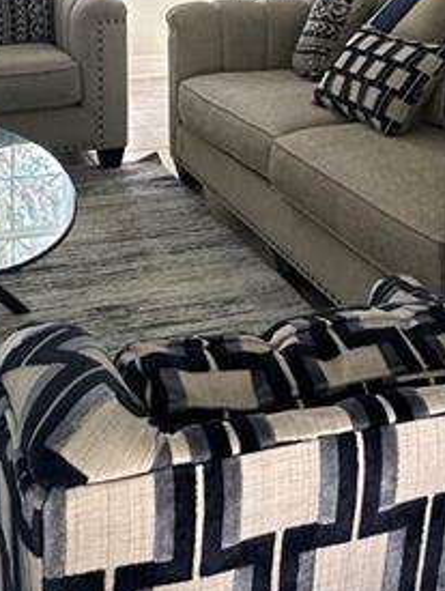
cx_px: 282
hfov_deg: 24.0
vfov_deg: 29.8
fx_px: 1043
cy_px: 19
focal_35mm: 61
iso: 160
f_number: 2.2
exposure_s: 1/99
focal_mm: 2.22
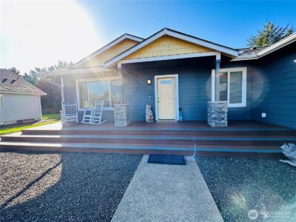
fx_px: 120
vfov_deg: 85.7
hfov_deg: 102.1
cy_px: 111
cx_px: 148
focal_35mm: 14
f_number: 2.2
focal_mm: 2.22
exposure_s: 1/307
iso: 40
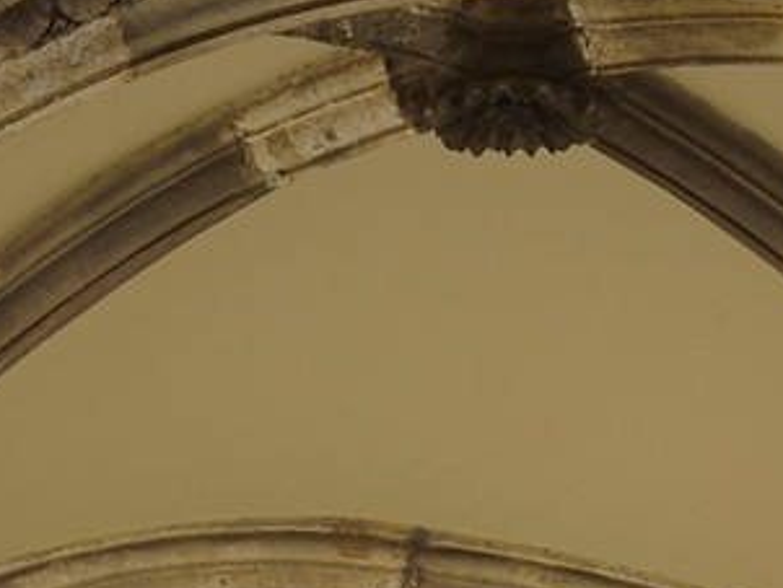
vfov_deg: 3.7
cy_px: 2101
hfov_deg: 5.2
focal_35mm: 382
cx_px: 856
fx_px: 8648
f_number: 9
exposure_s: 1/250
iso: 200
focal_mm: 50
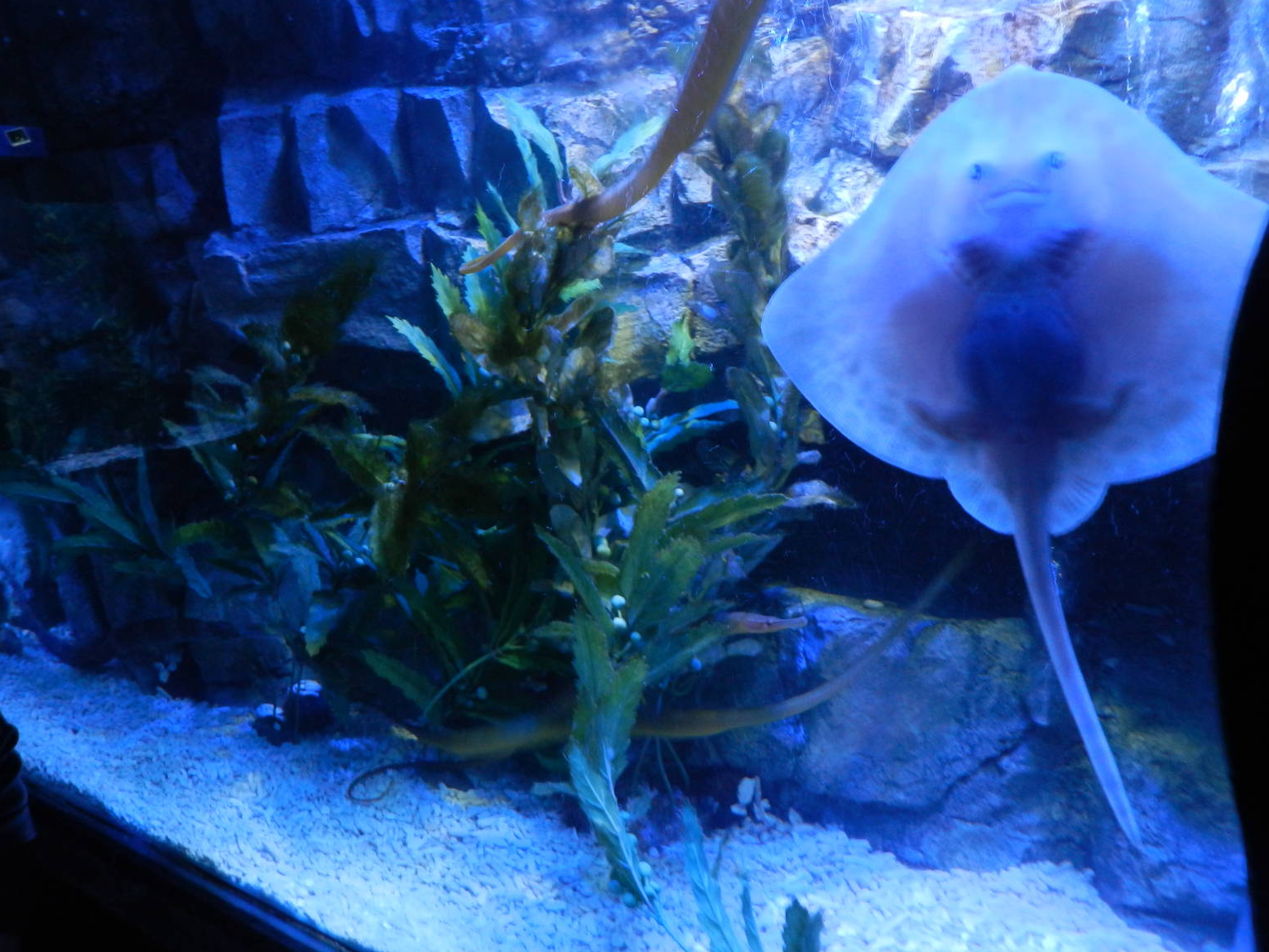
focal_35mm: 24
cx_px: 632
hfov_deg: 71.6
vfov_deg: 56.8
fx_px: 880
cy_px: 473
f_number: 3.4
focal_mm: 4
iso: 320
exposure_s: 1/15
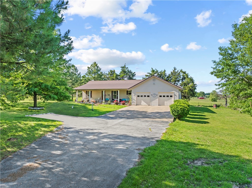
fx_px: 175
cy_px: 94
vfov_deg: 56.7
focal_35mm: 24
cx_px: 126
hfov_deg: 71.6
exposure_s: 1/1000
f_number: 2.8
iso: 180
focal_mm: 12.29
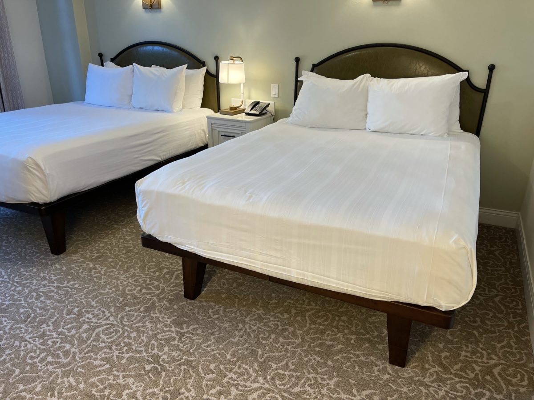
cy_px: 200
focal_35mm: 26
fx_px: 401
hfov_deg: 67.3
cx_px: 267
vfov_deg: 53.1
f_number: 1.6
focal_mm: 5.1
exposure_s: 1/120
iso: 125
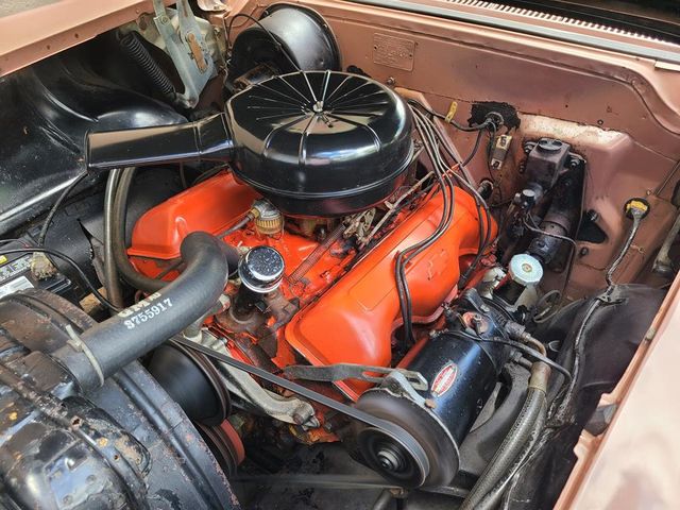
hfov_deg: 67.3
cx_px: 340
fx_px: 511
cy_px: 255
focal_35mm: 26
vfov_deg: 53.1
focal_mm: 5.4
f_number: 1.8
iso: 40
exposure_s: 1/50
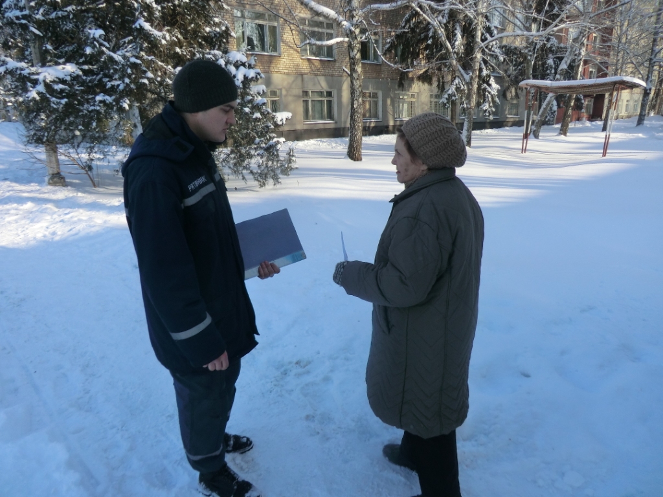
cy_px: 248
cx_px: 332
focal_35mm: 24
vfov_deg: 56.8
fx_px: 460
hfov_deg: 71.6
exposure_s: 1/640
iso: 80
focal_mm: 4.3
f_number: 3.2
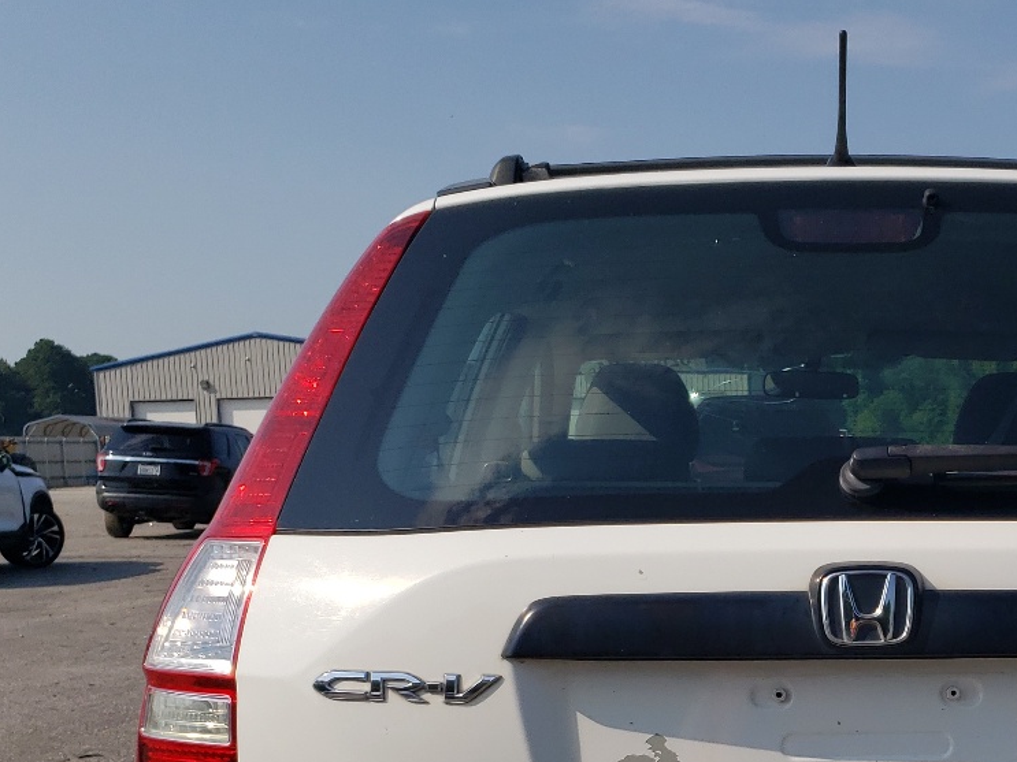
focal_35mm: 56
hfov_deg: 33.2
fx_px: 1645
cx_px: 840
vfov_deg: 25.1
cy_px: 728
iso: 50
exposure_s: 1/10000
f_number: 1.5
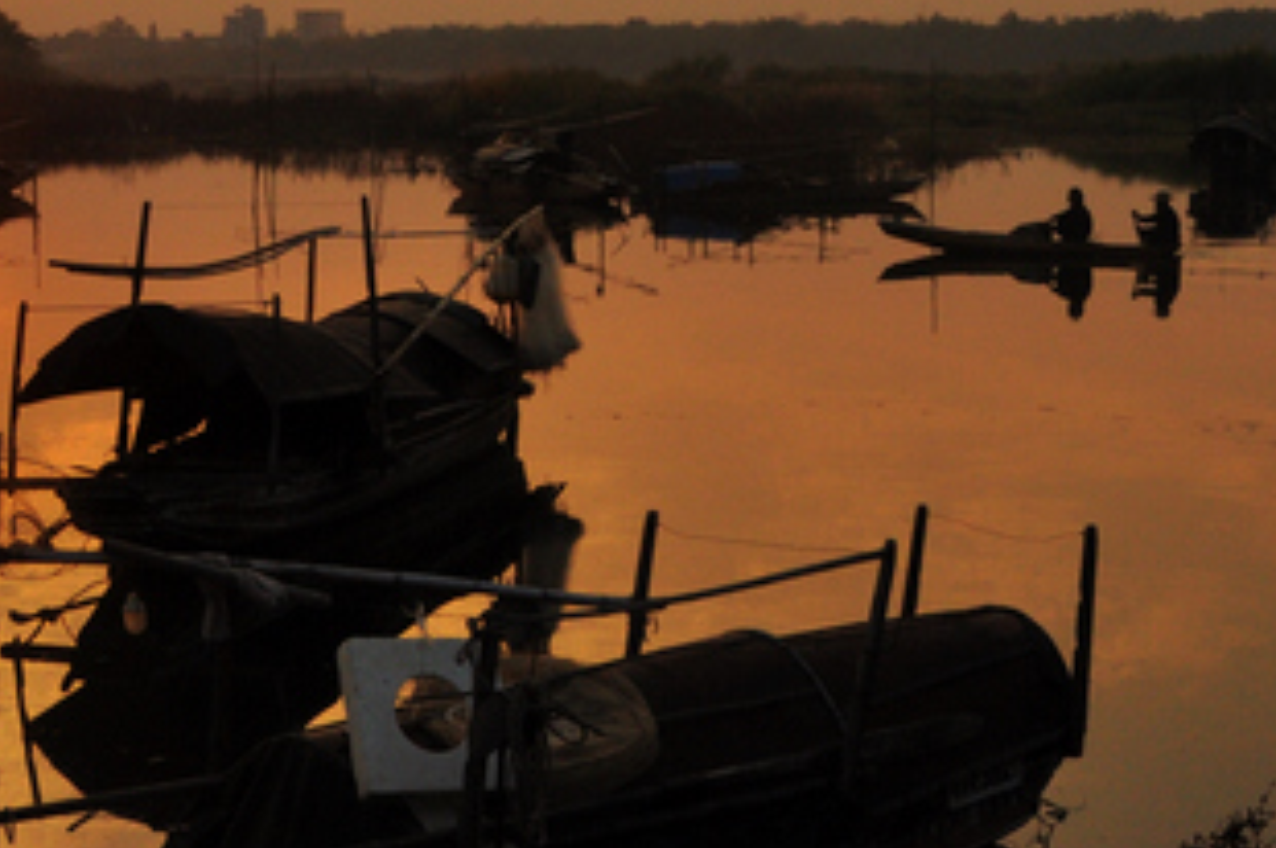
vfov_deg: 16.7
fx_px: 2878
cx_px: 1021
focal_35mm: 81
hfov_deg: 24.6
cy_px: 270
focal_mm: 21
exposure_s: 1/400
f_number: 11
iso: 560
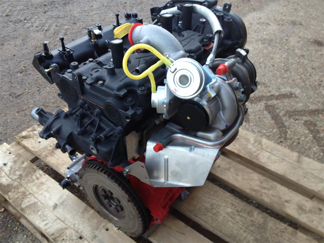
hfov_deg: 52.6
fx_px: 328
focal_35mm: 35
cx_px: 162
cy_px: 122
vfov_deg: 40.7
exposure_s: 1/24
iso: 64
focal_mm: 4.28
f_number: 2.4
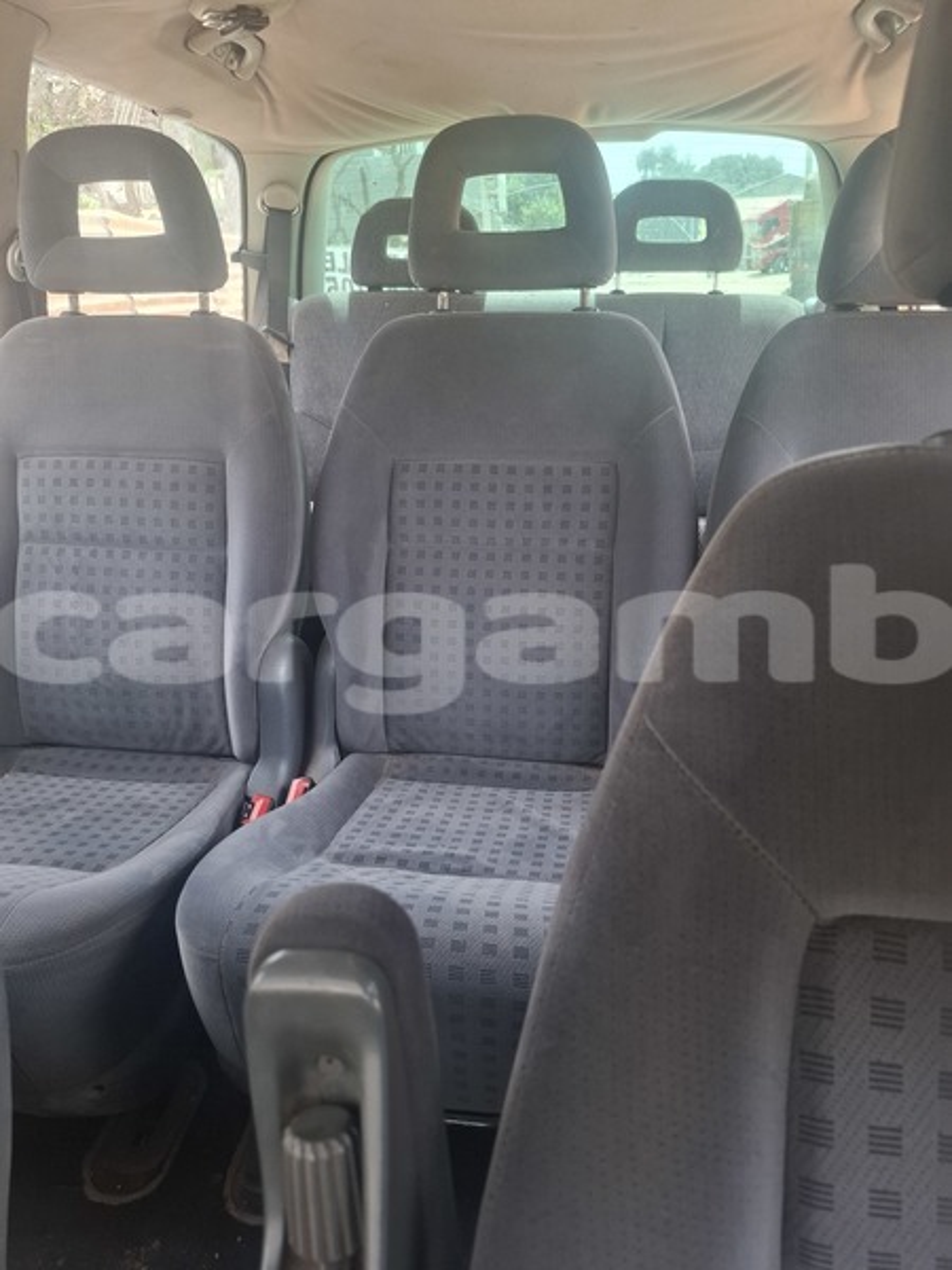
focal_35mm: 23
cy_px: 635
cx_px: 476
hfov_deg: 58.9
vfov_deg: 73.9
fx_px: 843
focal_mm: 5.54
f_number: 1.8
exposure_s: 1/100
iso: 64
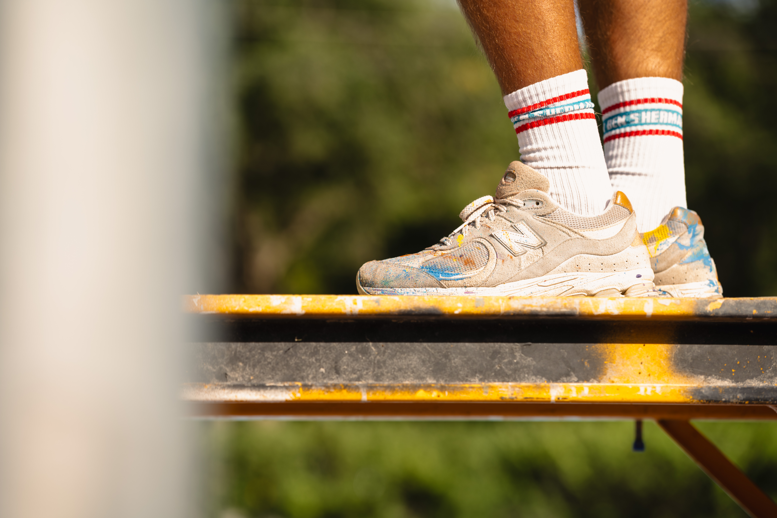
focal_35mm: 150
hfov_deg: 13.7
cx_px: 388
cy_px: 259
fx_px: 3237
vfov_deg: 9.1
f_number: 4
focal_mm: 150
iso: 31
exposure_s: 1/250
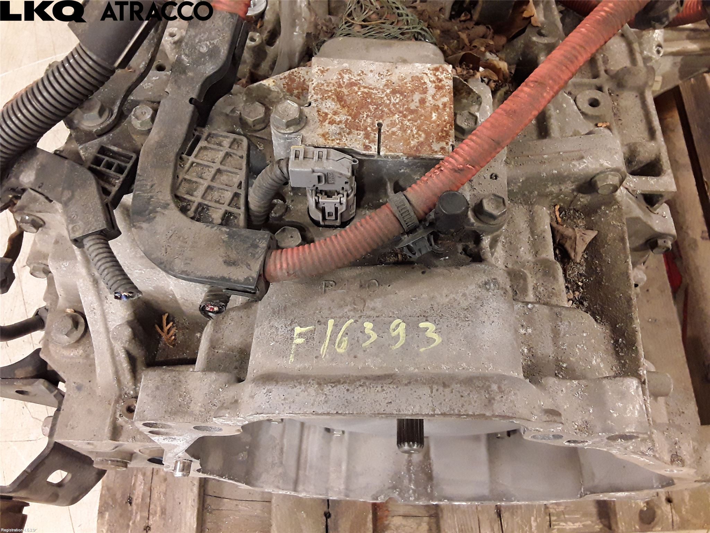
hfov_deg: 63.4
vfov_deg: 49.7
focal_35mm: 28
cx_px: 355
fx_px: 574
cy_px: 266
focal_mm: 2.91
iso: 200
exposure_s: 1/33
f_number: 1.9
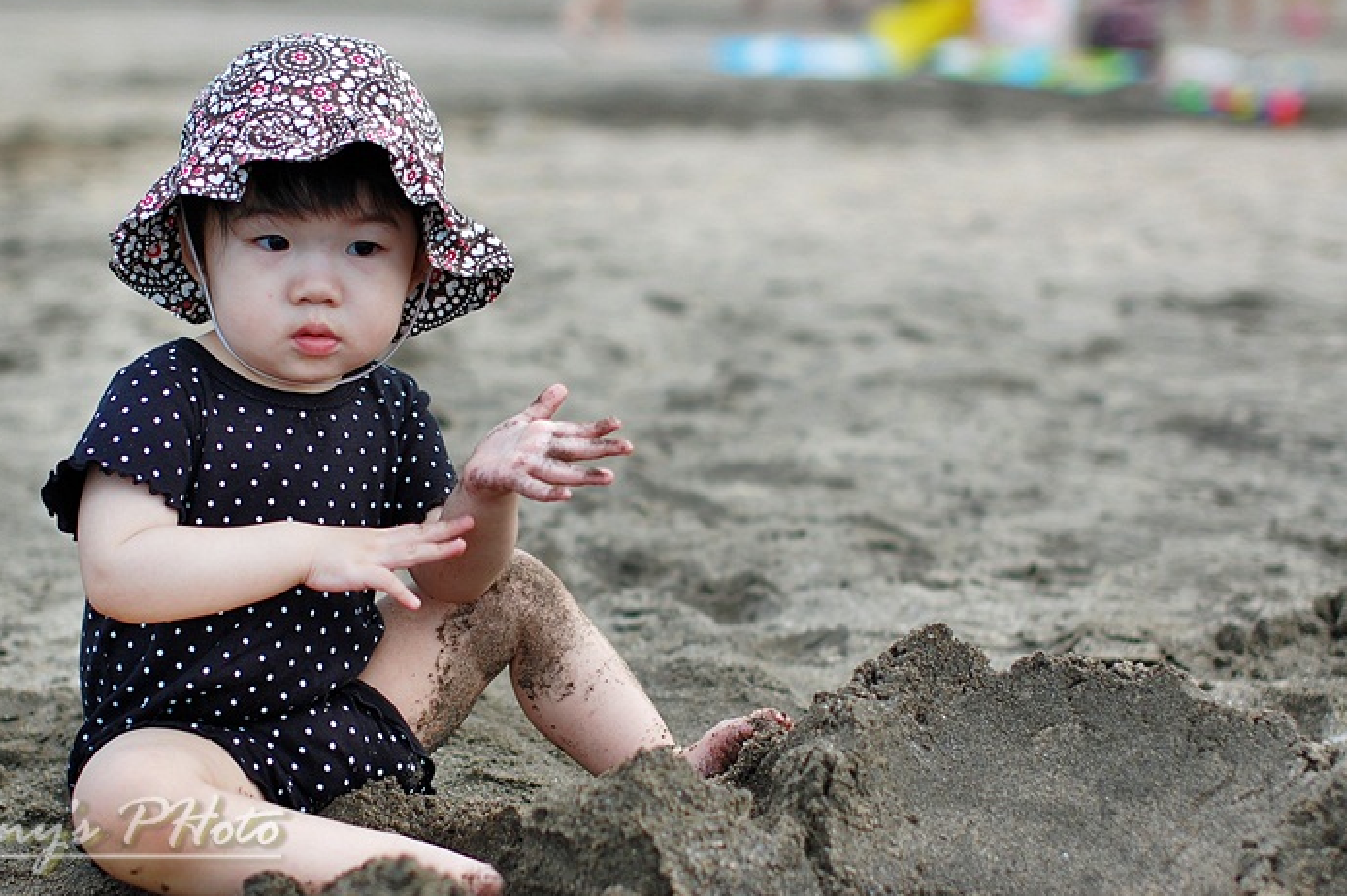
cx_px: 608
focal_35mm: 83
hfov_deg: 24.5
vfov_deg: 16.4
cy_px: 408
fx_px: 3104
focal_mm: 50
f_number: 2
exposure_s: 1/1600
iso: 200
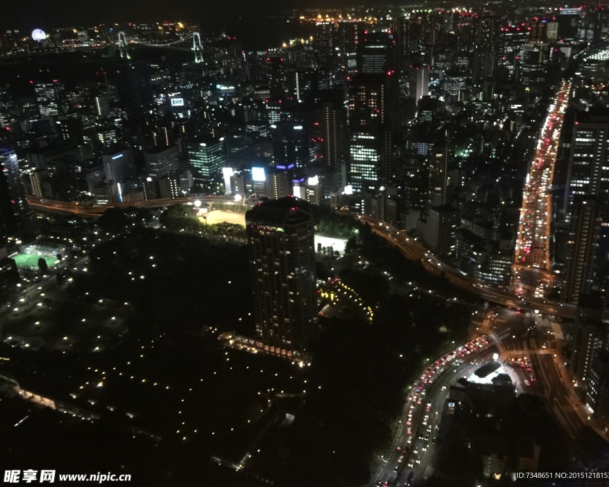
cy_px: 238
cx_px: 327
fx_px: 559
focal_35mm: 31
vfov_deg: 47.1
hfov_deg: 57.1
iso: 100
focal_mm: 4.15
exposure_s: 1/4
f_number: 2.2
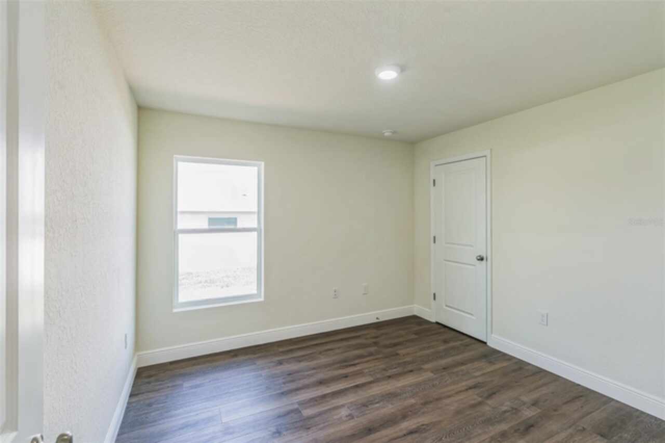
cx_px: 332
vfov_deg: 73.7
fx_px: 295
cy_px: 222
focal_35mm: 16
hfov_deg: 96.8
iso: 400
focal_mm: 16
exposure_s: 1/20
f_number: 8
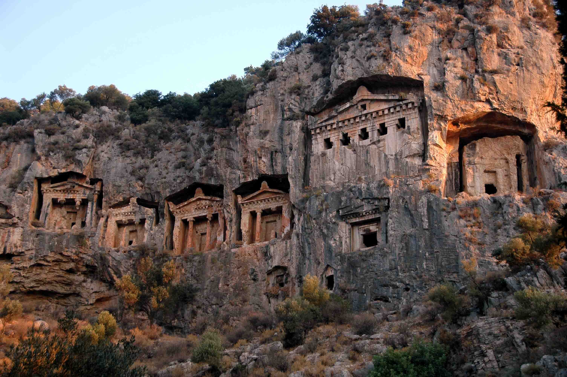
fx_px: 944
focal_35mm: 60
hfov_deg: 33.4
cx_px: 284
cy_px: 188
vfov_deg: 22.6
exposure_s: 1/160
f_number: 4.5
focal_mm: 40
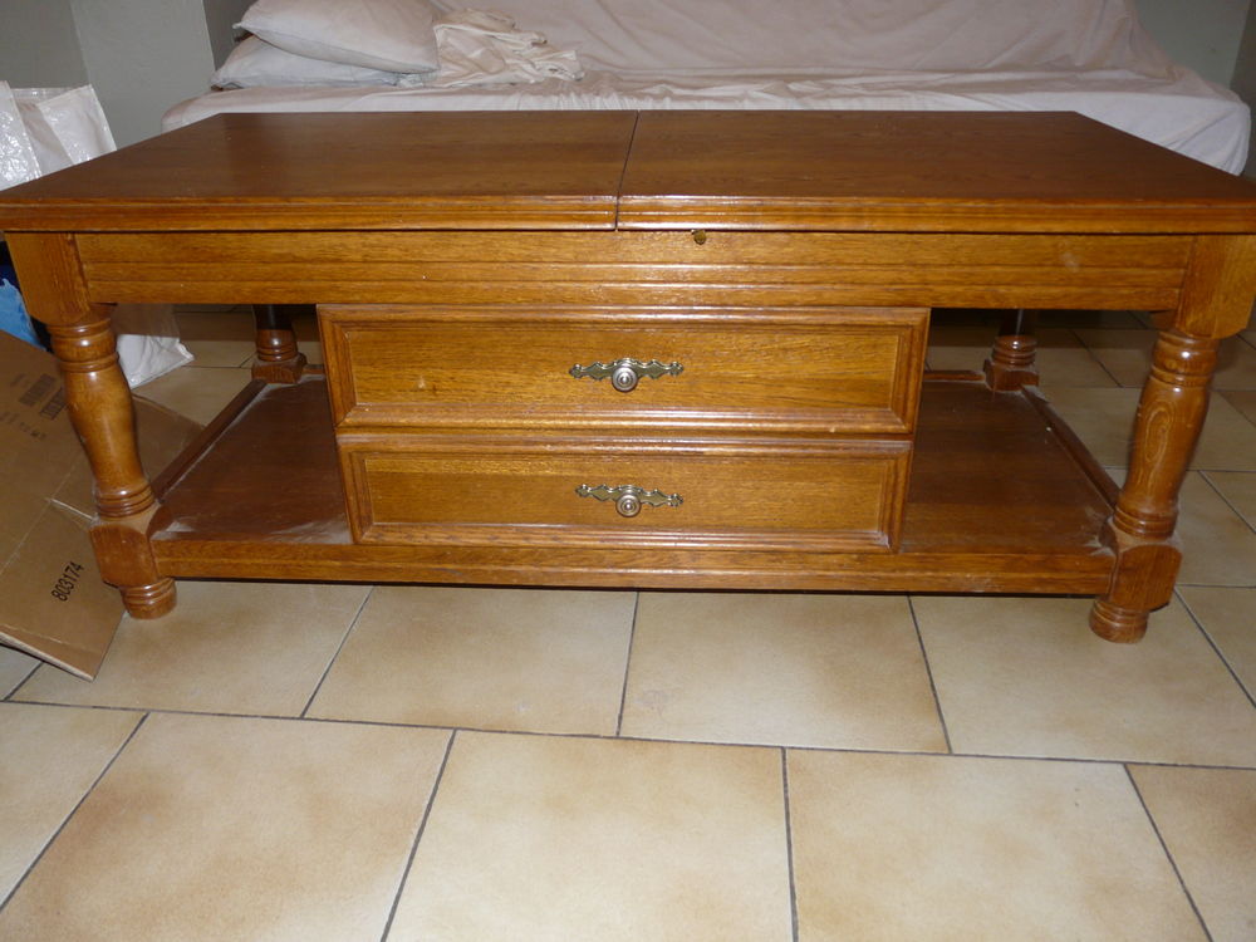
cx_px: 628
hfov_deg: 63.4
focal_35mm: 28
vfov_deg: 49.7
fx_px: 1016
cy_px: 471
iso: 100
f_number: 2.8
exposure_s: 1/30
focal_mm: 4.6
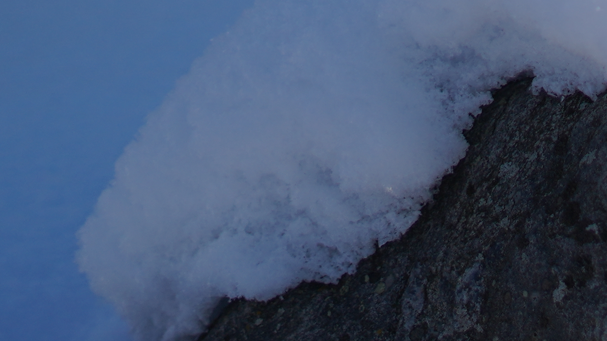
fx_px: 3445
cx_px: 821
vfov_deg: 5.5
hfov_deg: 9.9
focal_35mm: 214
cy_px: -374
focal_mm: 50
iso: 200
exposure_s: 1/8000
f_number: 1.8
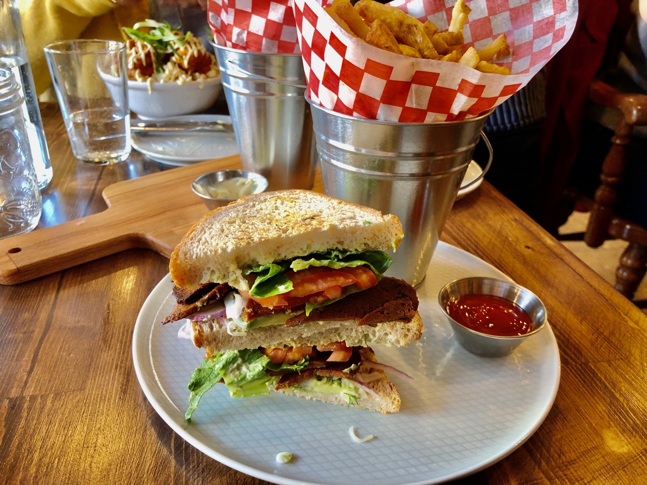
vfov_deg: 49.7
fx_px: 523
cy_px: 242
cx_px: 324
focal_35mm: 28
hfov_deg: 63.4
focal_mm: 3.99
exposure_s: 1/20
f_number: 1.8
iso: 40
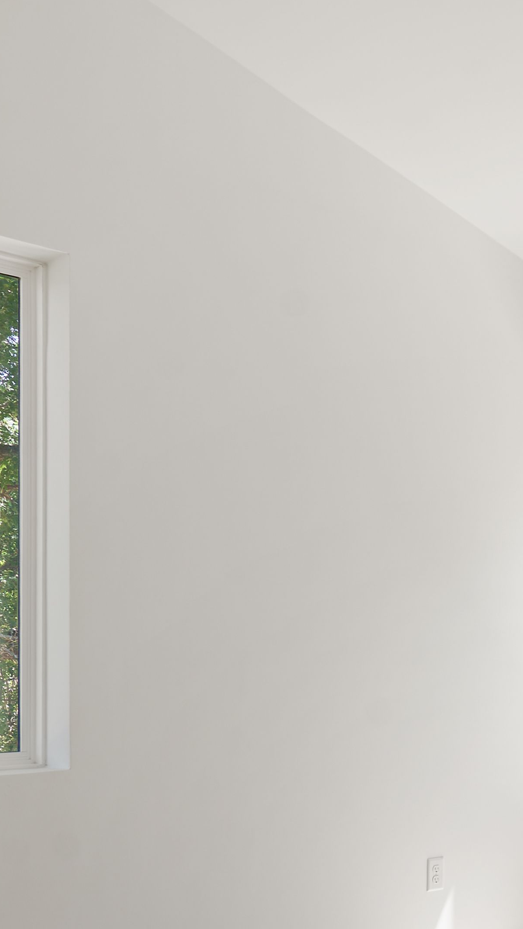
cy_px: 679
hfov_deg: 21.7
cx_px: 763
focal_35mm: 47
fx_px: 1159
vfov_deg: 42.6
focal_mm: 16
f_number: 8
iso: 100
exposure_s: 1/15
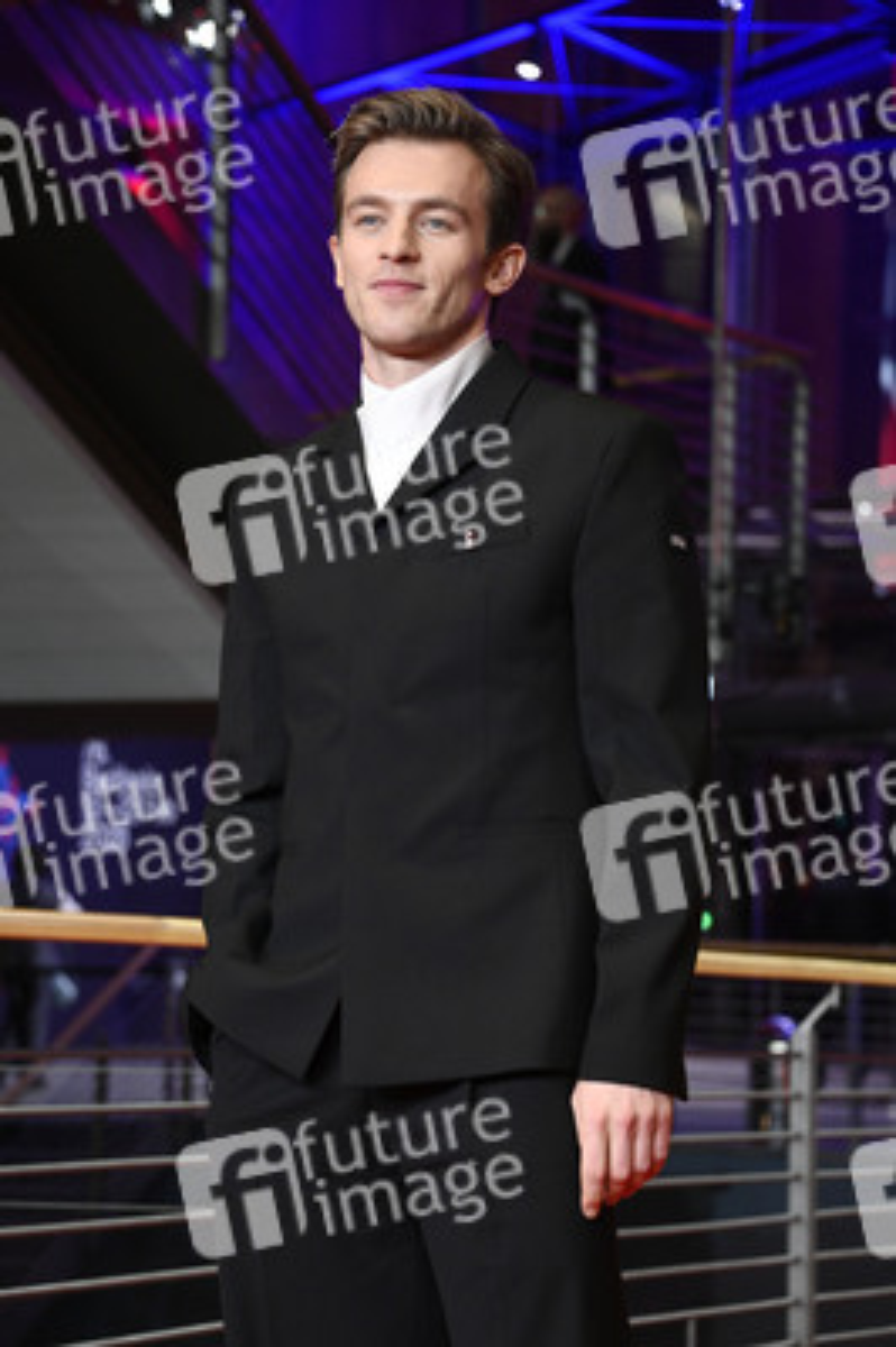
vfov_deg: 20.4
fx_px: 3740
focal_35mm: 100
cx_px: 448
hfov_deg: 13.7
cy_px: 674
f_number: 5.6
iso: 5000
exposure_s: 1/200
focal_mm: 100
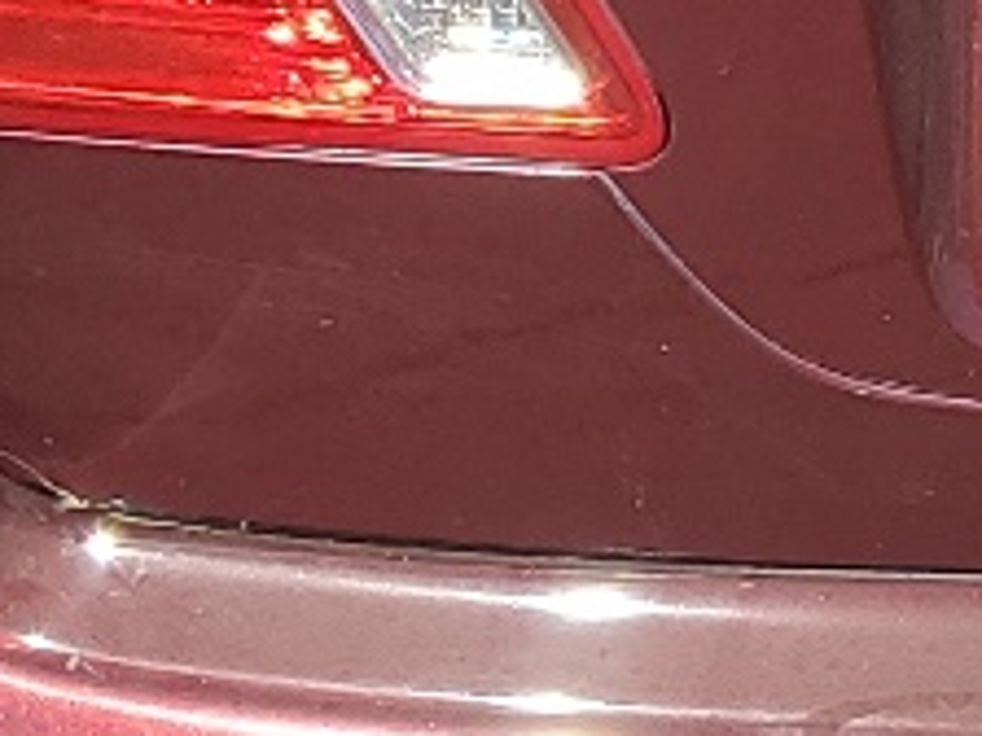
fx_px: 5277
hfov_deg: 10.0
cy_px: -346
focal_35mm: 186
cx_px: 1806
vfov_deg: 7.8
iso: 50
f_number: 1.5
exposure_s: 1/2500
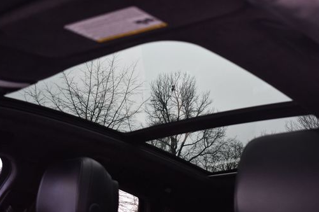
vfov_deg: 29.2
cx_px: 165
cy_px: 104
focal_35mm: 46
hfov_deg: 42.8
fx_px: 407
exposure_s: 1/250
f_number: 4
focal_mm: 24
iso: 800
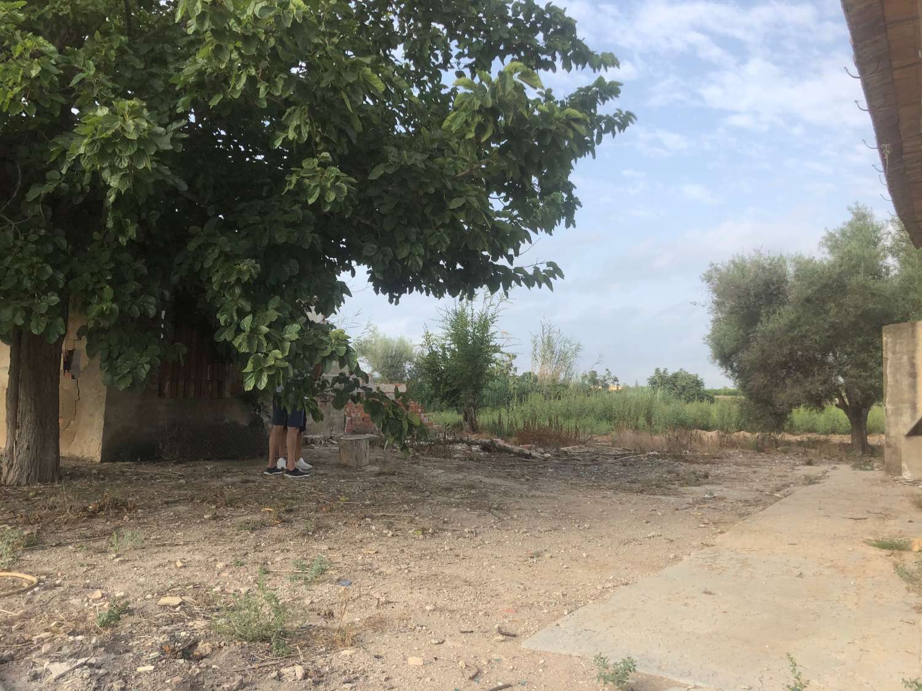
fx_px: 746
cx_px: 461
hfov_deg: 63.4
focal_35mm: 28
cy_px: 346
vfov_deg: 49.7
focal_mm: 3.99
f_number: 1.8
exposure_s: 1/941
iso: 20
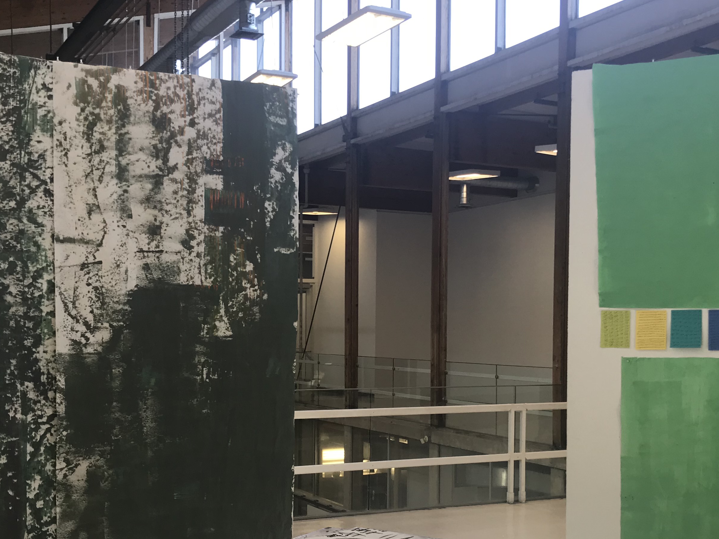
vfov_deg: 30.6
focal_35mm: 47
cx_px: 357
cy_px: 365
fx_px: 976
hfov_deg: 40.4
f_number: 1.8
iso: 20
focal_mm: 3.99
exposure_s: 1/121
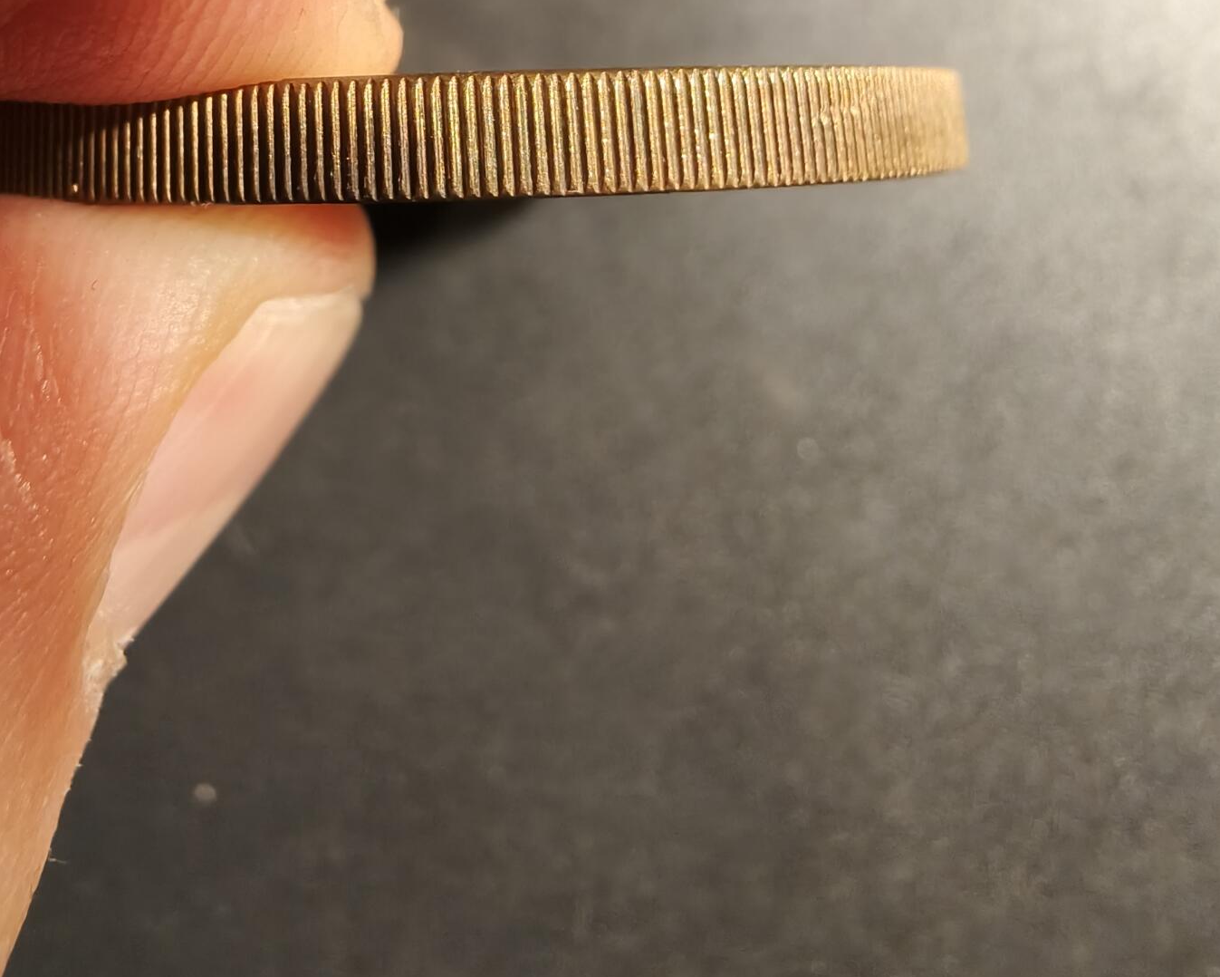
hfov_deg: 58.8
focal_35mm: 30
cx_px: 610
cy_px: 261
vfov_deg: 47.0
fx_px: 1083
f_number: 2
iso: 200
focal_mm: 2.32
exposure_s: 1/84.7
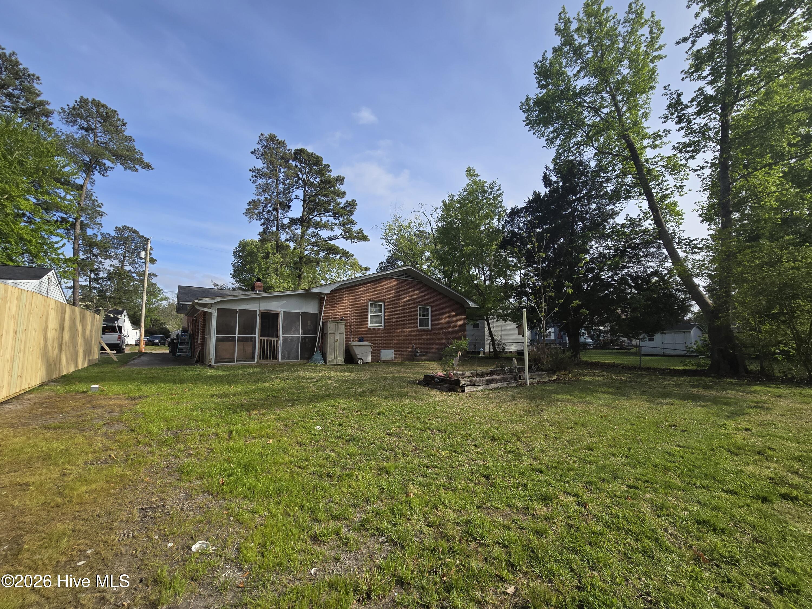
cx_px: 406
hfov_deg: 106.2
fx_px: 305
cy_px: 304
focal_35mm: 13
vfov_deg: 89.9
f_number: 2.2
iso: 50
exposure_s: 1/1829
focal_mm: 2.2
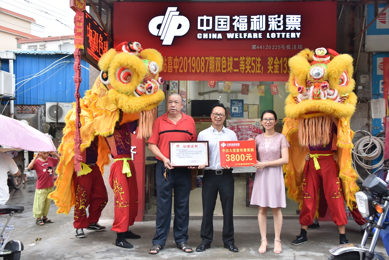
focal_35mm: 39
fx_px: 421
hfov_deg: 49.5
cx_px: 194
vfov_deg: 34.2
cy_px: 130
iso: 400
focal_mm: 26
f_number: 4
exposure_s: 1/160
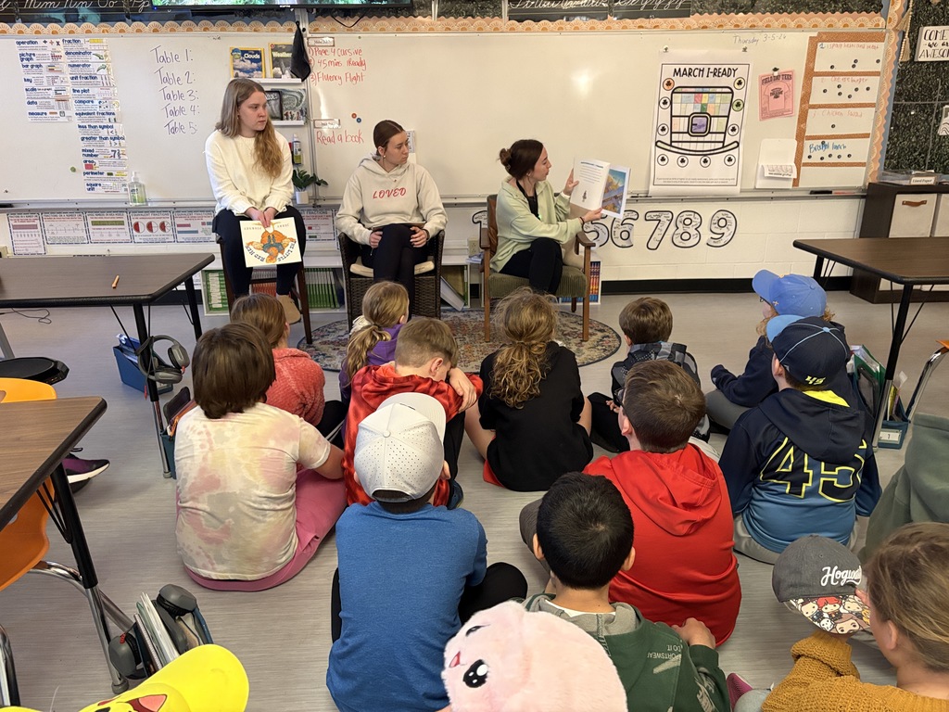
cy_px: 356
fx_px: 713
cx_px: 474
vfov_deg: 53.1
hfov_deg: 67.3
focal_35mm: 26
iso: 500
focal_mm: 5.96
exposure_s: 1/60
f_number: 1.6
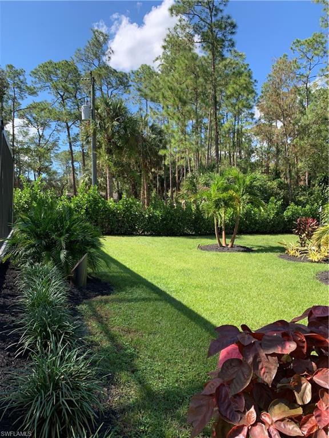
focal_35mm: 26
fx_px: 329
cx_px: 164
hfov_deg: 53.1
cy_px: 219
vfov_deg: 67.3
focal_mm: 4.25
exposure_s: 1/835
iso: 25
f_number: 1.8
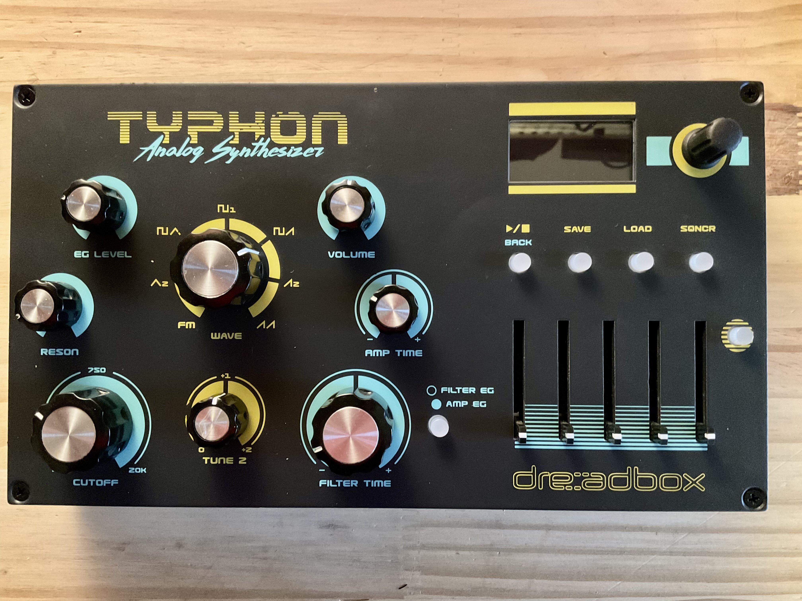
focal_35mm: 29
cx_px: 401
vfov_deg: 48.2
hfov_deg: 61.7
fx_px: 672
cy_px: 300
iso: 640
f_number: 1.8
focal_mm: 3
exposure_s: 1/24
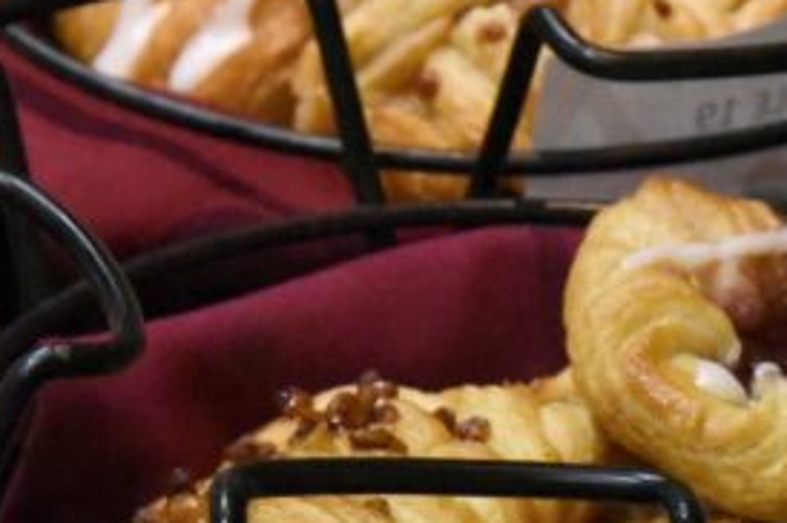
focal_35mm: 307
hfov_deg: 6.7
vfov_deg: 4.5
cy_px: 624
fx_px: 6703
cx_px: 580
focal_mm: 82
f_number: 9
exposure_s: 1/125
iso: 8000
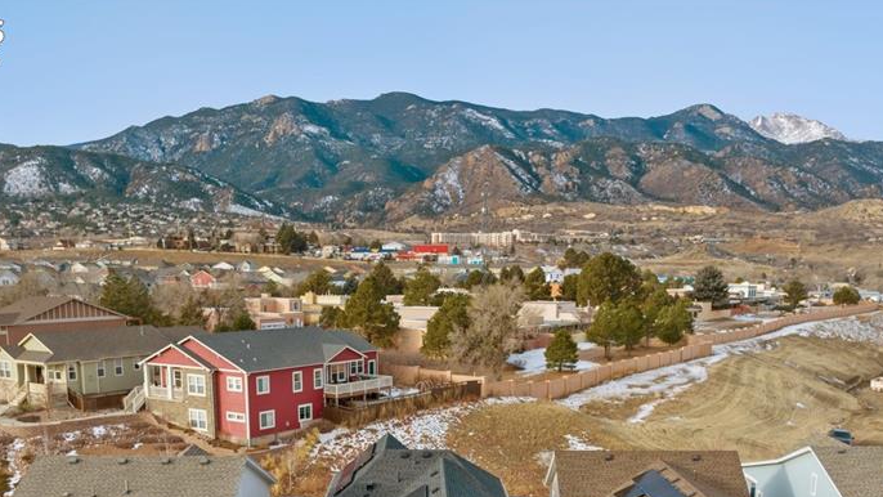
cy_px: 489
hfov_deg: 51.5
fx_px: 913
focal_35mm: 39
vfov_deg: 28.7
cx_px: 405
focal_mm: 12.29
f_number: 2.8
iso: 150
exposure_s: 1/640
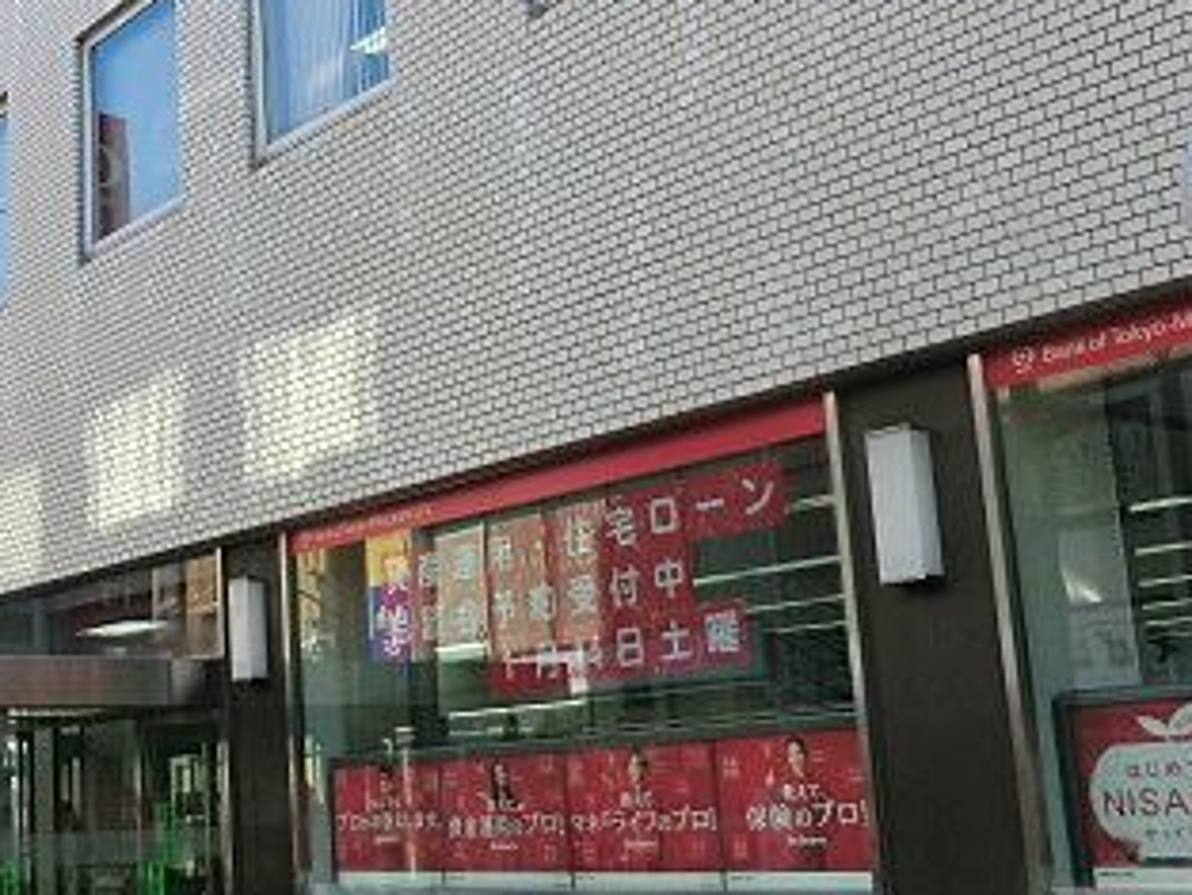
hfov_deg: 37.9
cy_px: 434
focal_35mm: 49
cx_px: 289
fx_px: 1688
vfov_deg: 29.7
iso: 80
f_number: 3.2
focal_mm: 4.3
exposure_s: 1/320
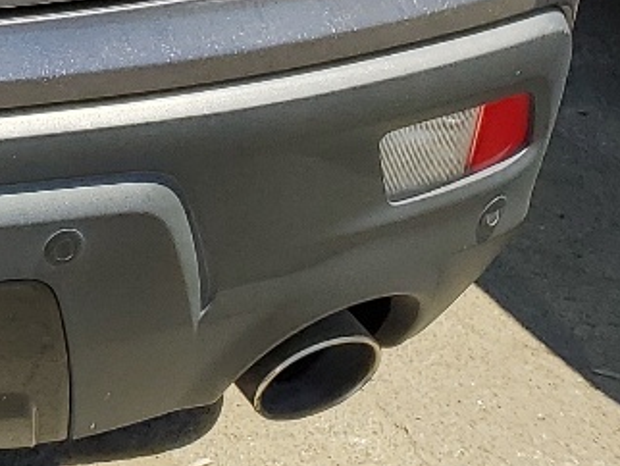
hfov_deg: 13.5
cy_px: -414
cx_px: -535
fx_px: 2312
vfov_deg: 10.7
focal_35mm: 129
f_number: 1.5
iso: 50
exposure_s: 1/2000
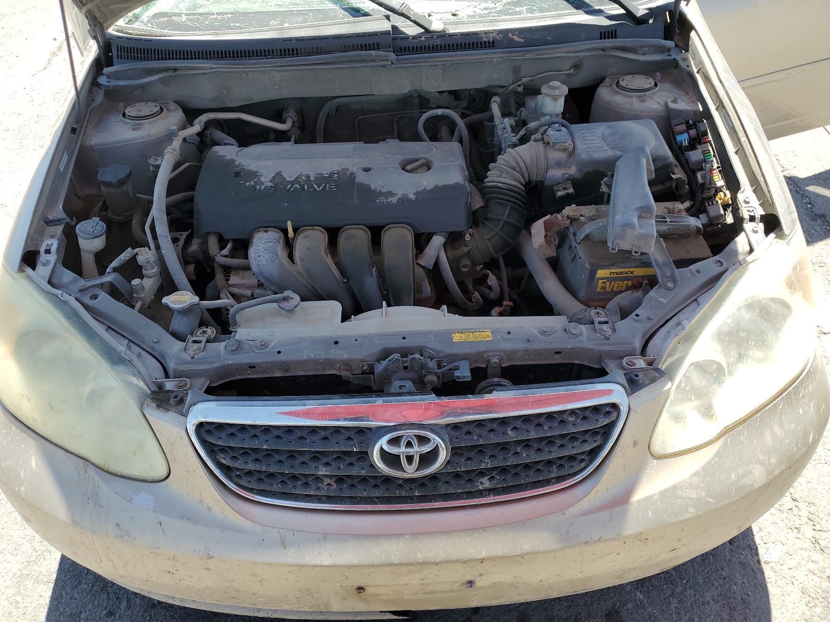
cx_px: 415
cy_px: 311
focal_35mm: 26
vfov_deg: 53.1
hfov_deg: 67.3
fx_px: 623
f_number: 1.5
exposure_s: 1/909
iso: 50
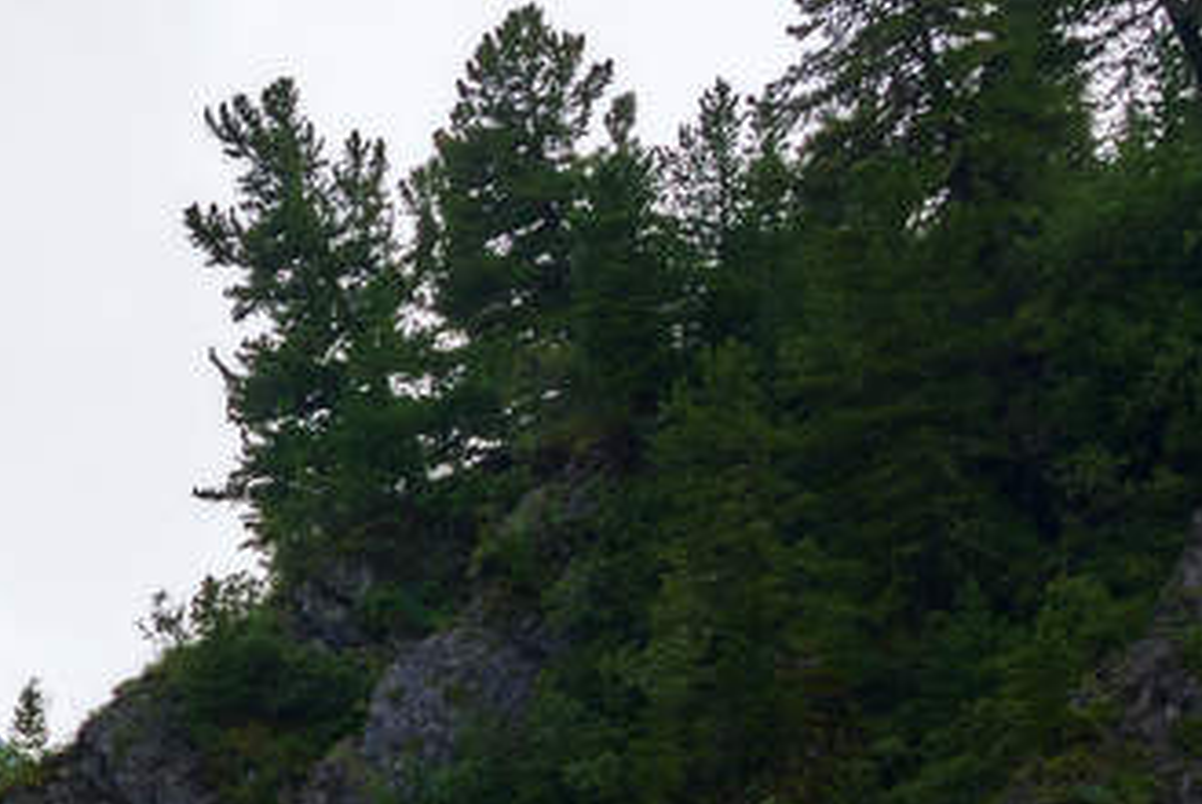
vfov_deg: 11.9
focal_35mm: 102
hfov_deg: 17.6
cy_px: 1643
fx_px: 3409
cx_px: -672
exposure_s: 1/30
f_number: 6.3
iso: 320
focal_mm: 16
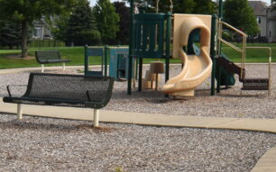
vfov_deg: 13.9
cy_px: -18
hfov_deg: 20.1
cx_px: 390
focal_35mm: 92
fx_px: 692
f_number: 11
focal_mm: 18
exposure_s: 1/200
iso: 100
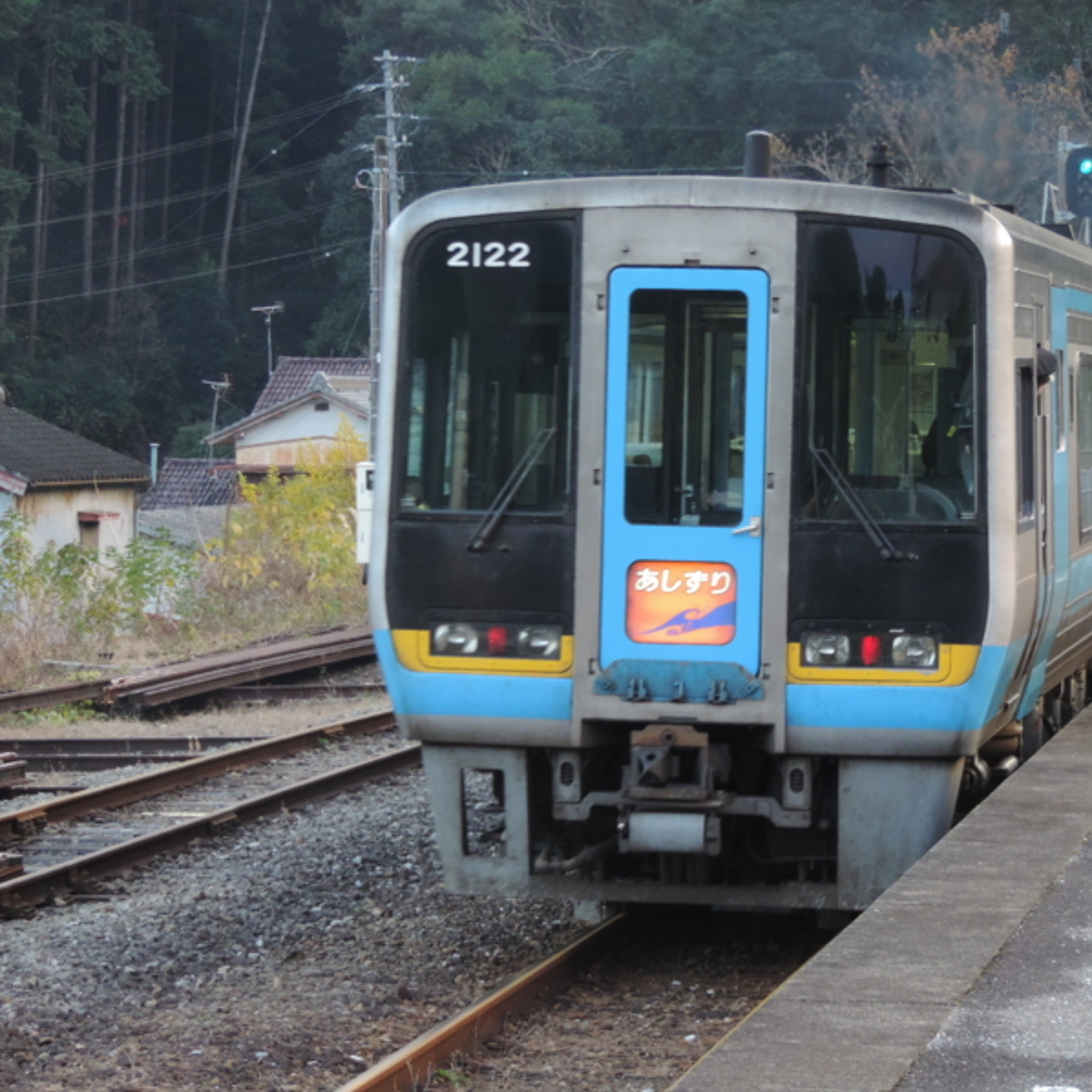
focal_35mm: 142
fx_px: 5068
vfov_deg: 12.3
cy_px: 546
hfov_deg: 12.3
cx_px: 652
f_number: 4.2
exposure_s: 1/80
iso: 400
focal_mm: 21.4
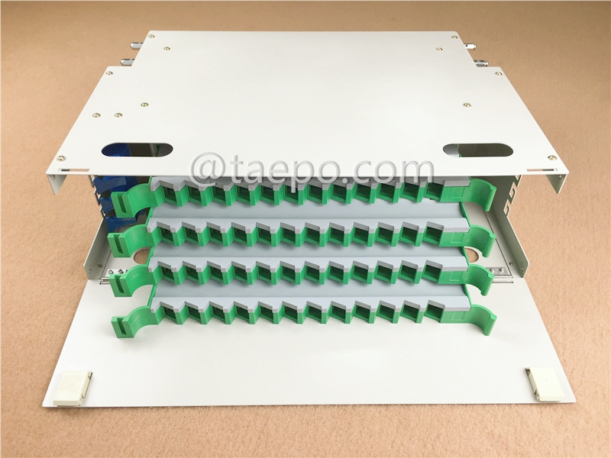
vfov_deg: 48.2
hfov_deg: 61.7
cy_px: 229
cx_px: 306
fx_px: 512
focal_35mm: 29
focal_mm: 4.15
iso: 32
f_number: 2.2
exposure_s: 1/50
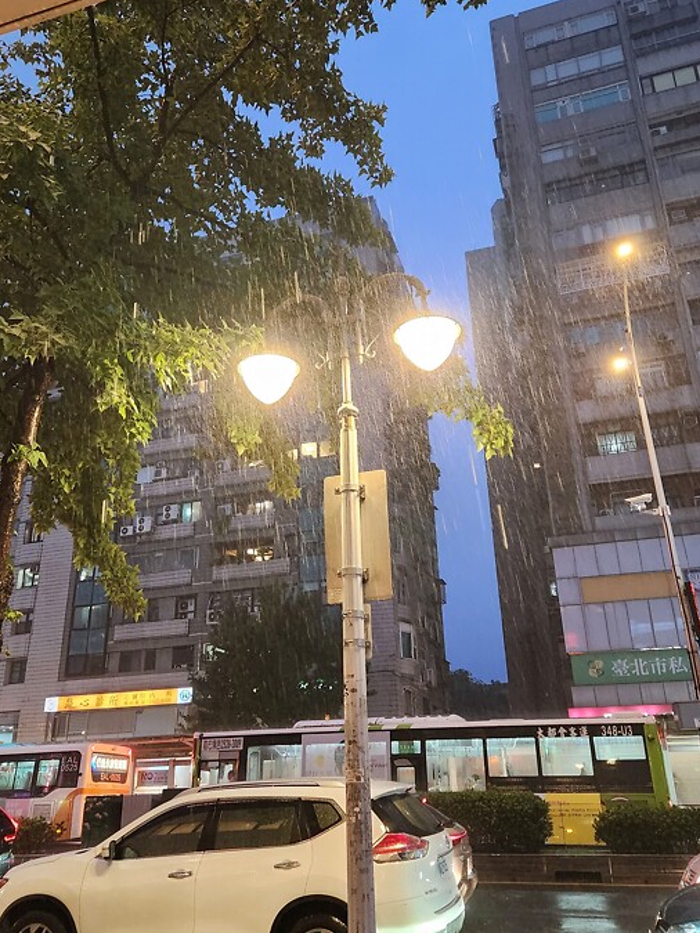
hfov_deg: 46.8
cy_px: 451
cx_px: 336
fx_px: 809
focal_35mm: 30
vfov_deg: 60.0
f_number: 1.8
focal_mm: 5.4
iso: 1000
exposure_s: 1/120
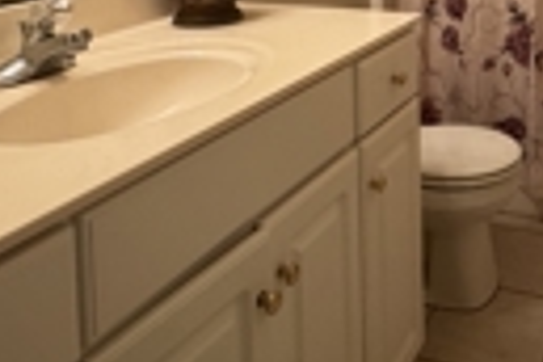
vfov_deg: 26.0
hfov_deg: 41.2
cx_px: 455
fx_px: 679
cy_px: -93
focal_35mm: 45
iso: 200
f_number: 2.2
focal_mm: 2.22
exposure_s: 1/60
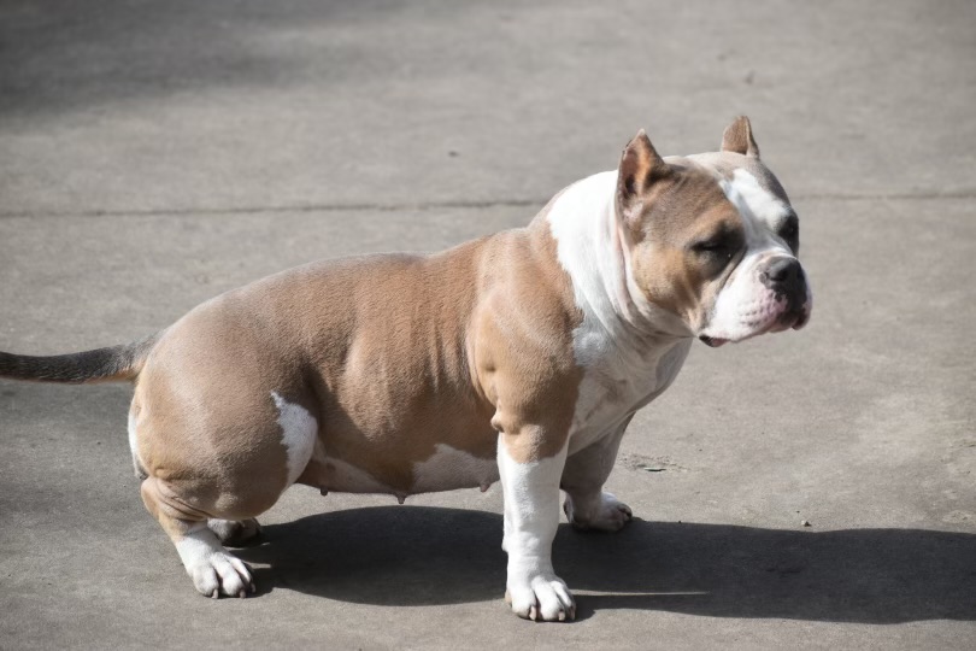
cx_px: 488
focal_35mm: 180
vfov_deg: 7.6
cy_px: 326
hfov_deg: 11.4
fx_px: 4880
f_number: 8
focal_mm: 120
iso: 140
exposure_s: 1/500
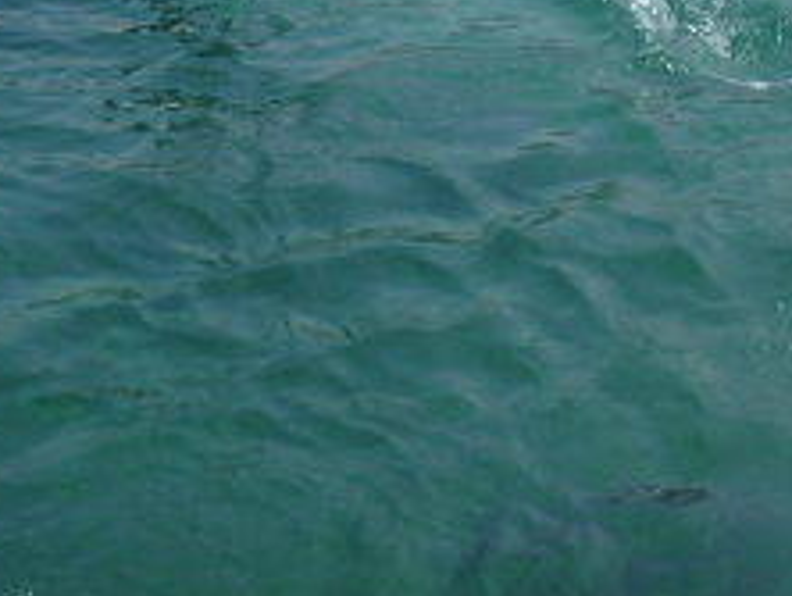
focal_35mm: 98
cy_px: -250
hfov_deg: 19.8
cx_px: 631
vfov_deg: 14.3
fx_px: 2245
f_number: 13
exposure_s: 1/80
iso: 125
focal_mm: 6.1
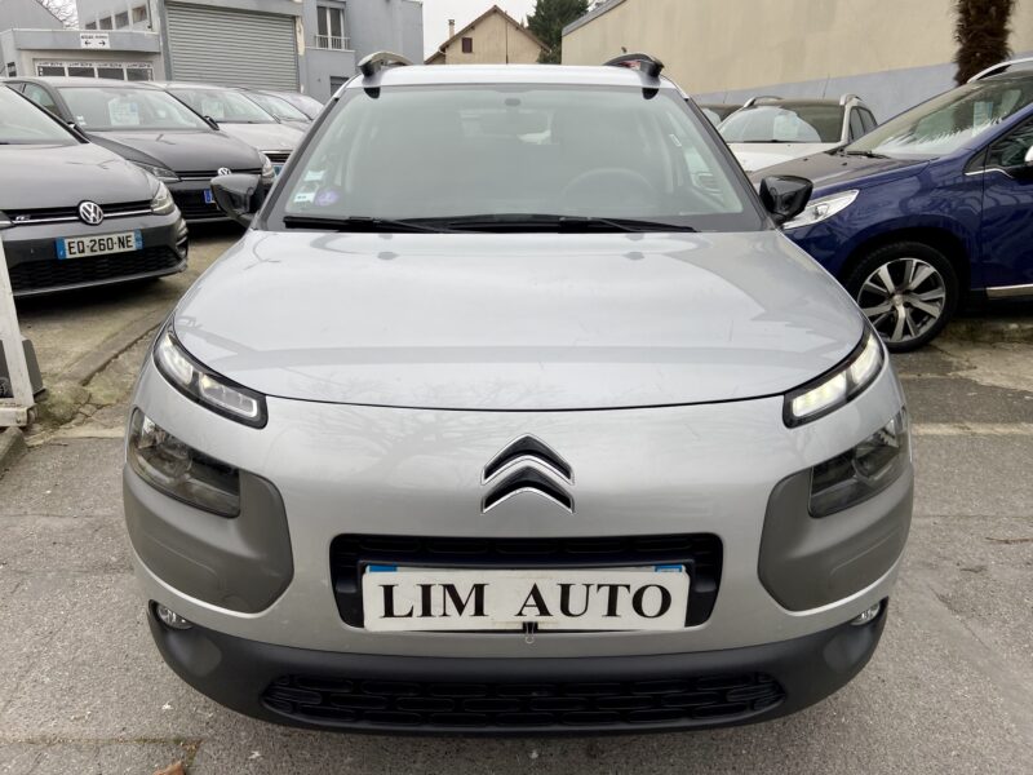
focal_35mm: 26
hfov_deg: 67.3
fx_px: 776
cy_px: 388
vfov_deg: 53.1
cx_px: 516
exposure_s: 1/487
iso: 32
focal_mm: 4.25
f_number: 1.8
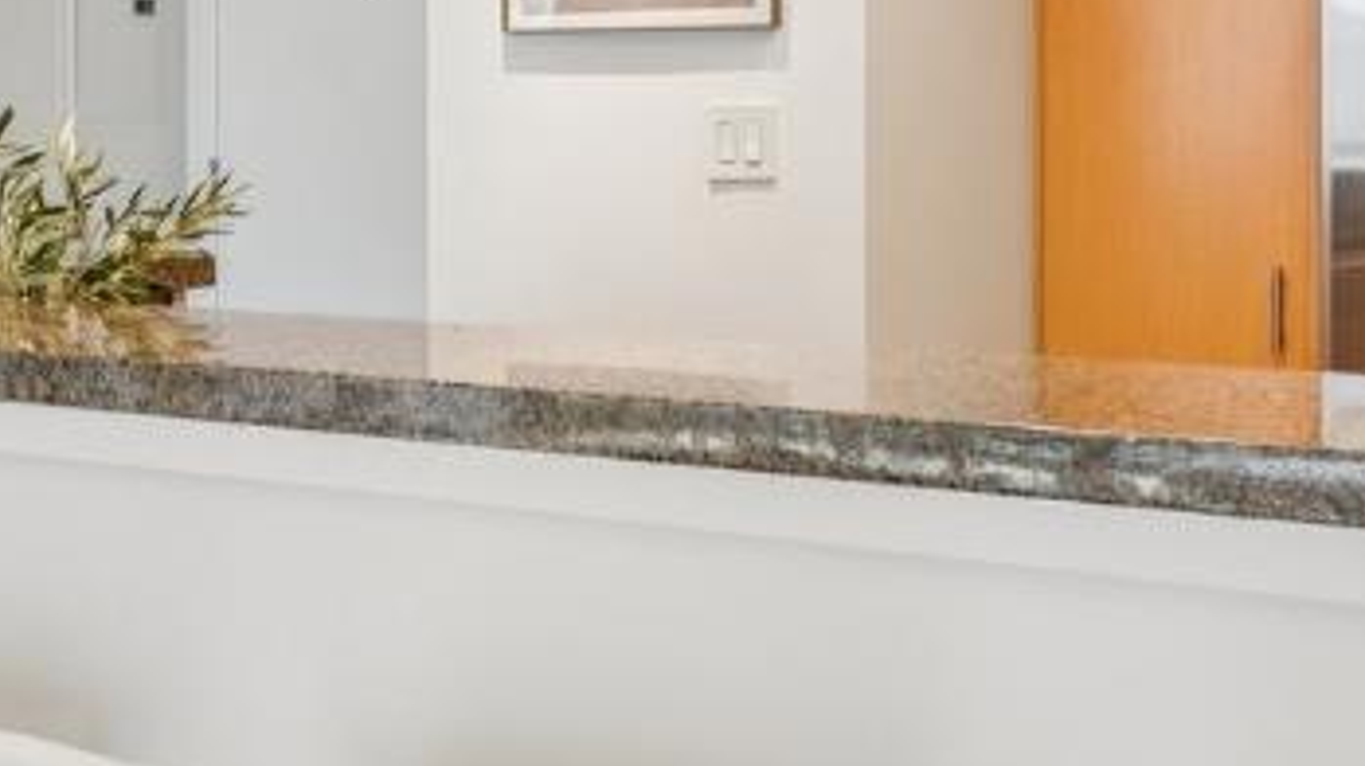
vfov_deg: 18.8
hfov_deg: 32.7
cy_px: 107
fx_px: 2279
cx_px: 352
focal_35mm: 63
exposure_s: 1/30
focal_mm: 14
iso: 640
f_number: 8
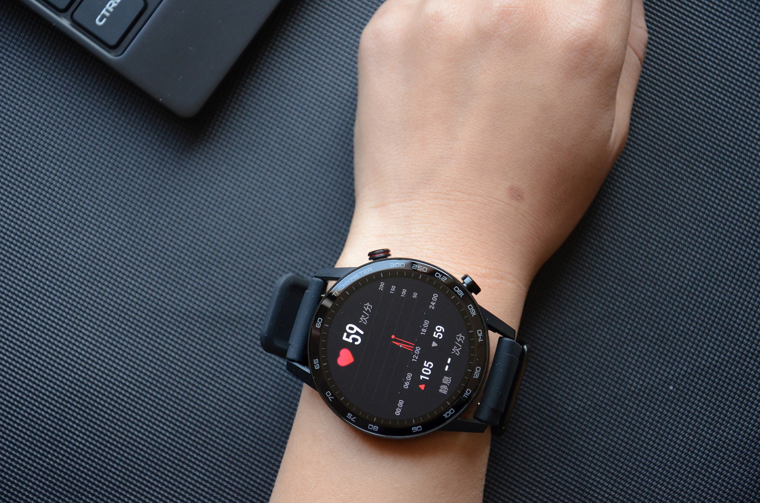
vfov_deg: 12.1
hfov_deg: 18.2
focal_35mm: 112
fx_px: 2370
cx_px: 380
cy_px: 252
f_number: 5.6
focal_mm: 75
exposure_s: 1/125
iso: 1600
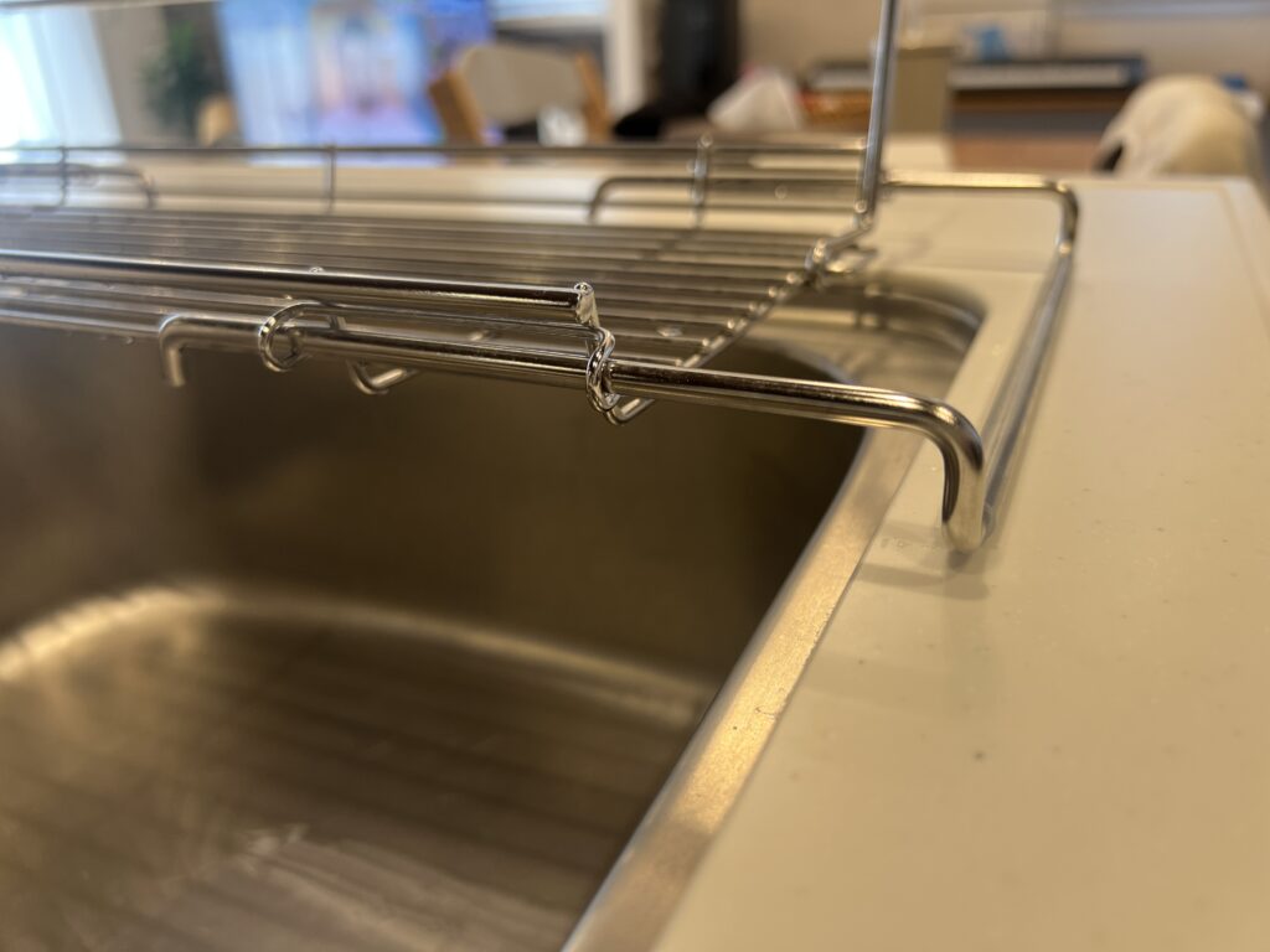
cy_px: 476
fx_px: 954
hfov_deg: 67.3
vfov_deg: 53.1
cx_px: 635
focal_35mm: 26
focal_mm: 5.7
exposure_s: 1/121
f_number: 1.5
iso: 64
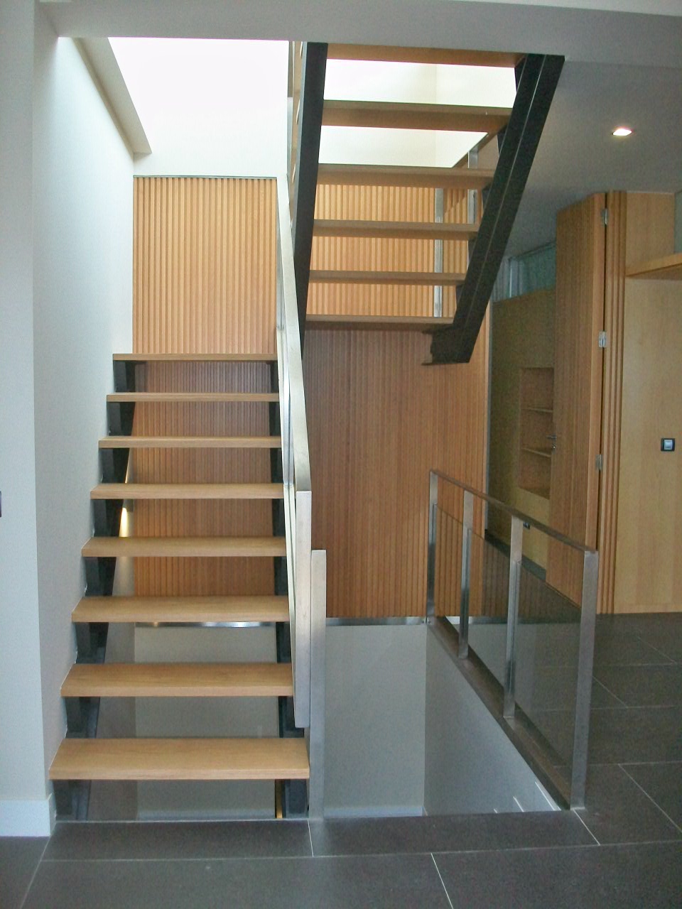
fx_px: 893
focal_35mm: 34
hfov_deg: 41.8
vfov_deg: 54.0
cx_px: 341
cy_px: 454
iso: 160
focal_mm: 5.7
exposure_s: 1/60
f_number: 2.8
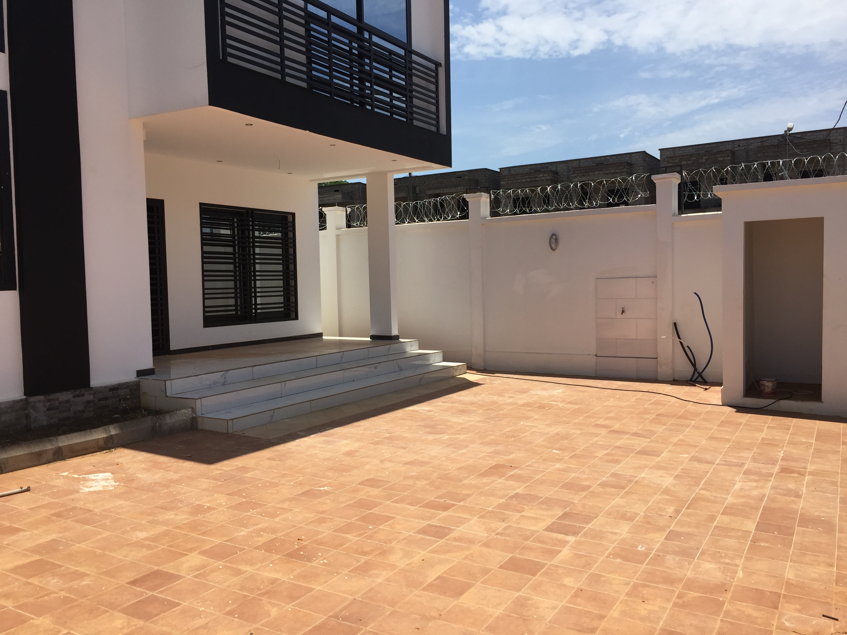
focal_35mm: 29
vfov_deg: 48.2
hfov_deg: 61.7
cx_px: 424
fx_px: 710
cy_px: 318
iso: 32
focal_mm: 4.15
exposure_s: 1/2326
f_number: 2.2
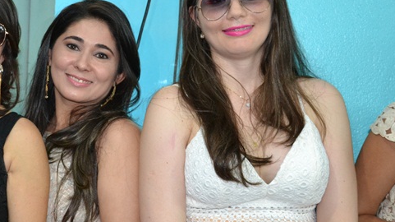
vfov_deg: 17.7
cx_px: 97
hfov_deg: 30.5
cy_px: 106
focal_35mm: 68
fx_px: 712
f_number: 4
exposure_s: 1/60
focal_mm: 26
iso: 2000
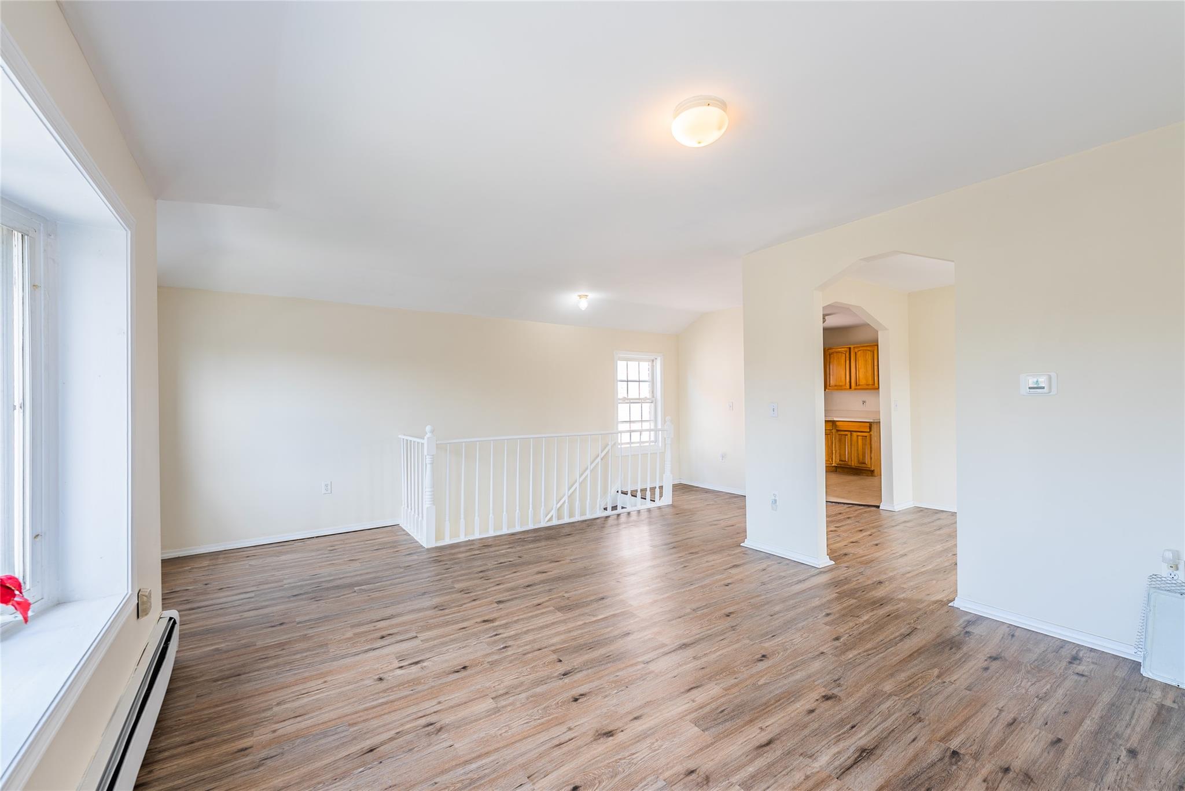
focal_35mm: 14
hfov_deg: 104.2
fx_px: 461
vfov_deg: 81.3
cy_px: 396
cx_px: 592
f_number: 5.6
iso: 40
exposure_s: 1/10
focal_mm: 14
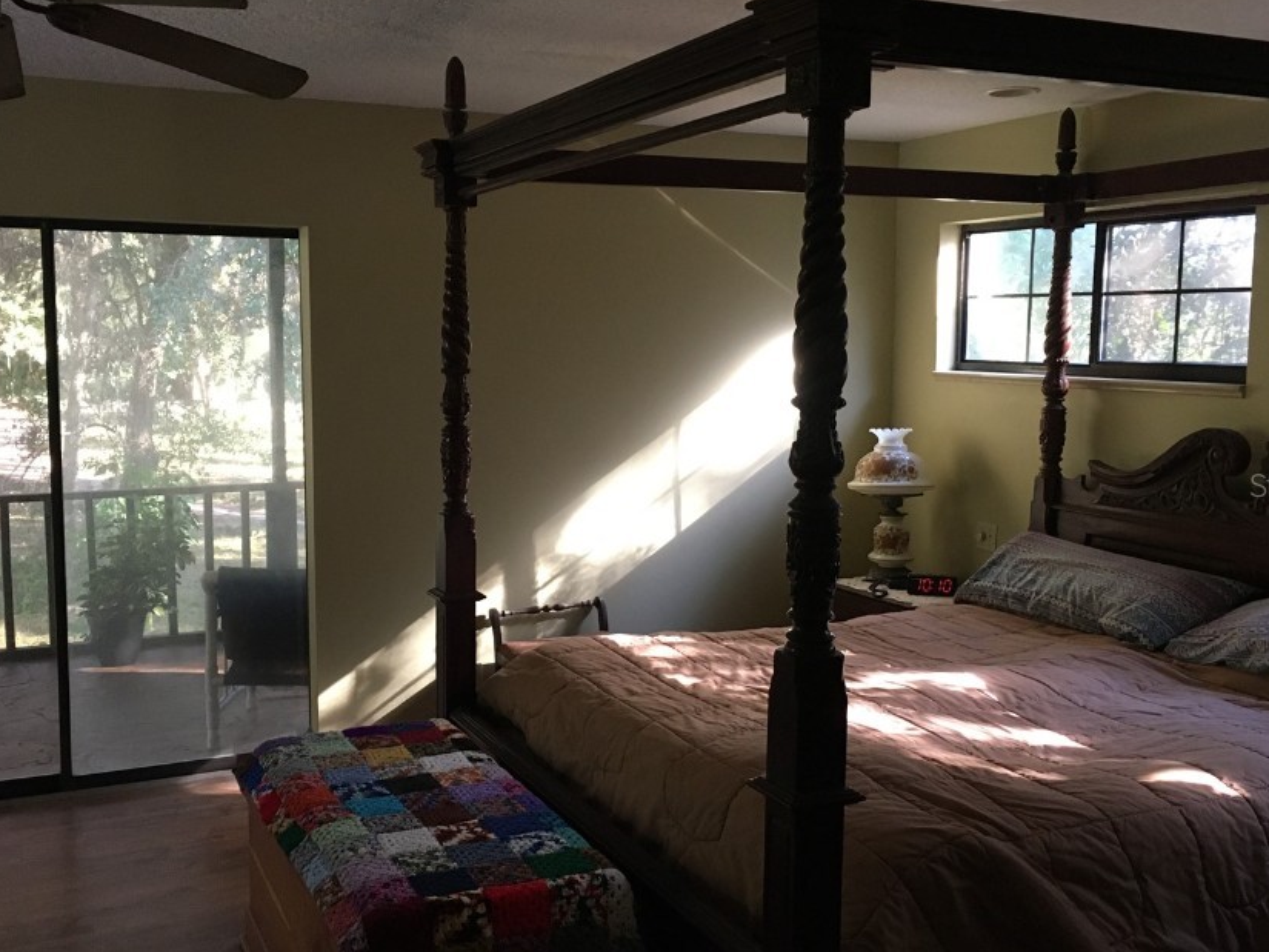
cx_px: 608
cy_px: 484
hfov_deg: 51.3
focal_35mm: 36
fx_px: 1320
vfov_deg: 39.7
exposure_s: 1/30
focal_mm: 4.15
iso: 160
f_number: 2.2
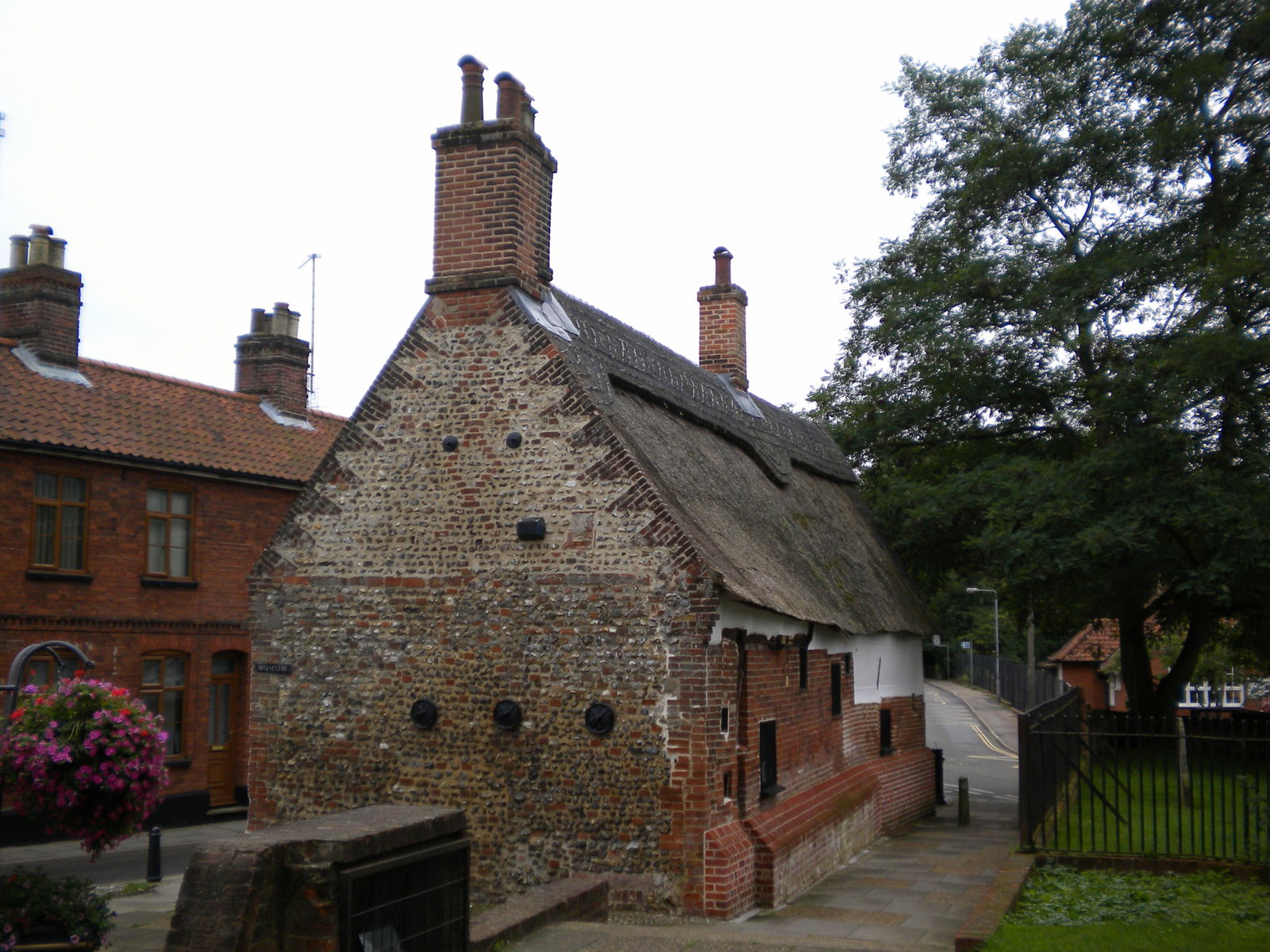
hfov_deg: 45.8
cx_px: 635
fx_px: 1504
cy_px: 476
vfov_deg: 35.1
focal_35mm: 41
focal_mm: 7.4
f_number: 3.5
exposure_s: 1/230
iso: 80
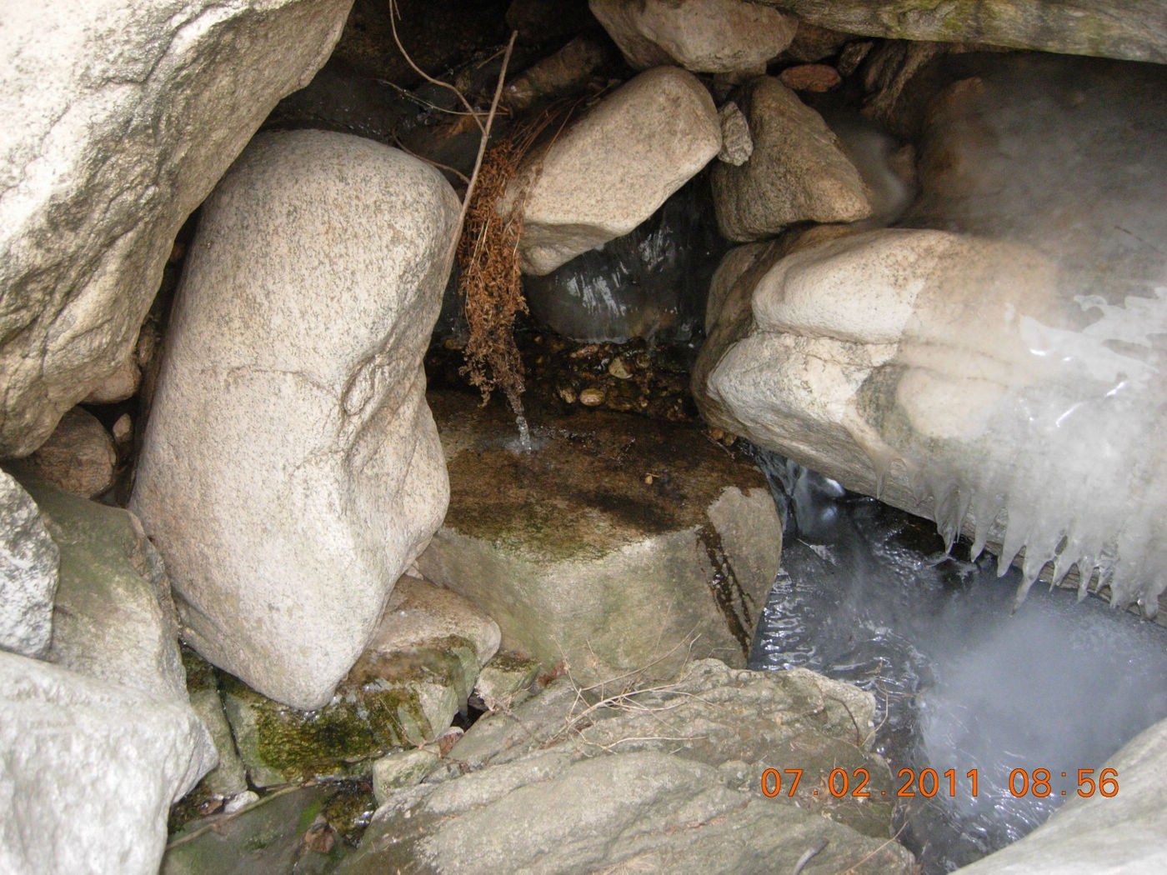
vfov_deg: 39.7
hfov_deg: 51.4
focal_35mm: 36
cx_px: 584
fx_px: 1214
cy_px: 438
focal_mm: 7.5
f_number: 2.7
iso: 200
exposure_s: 1/128
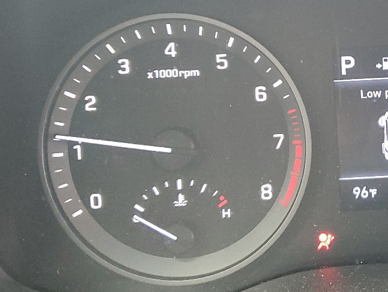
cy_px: 65
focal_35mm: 64
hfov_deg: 28.1
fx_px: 718
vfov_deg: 22.7
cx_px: 405
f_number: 1.5
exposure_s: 1/60.2
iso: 258
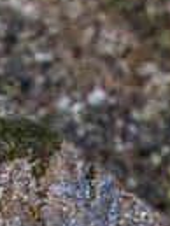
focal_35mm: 132
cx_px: -42
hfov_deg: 11.0
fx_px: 863
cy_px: 569
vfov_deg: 11.7
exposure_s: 1/335
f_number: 1.85
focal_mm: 6.81
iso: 39
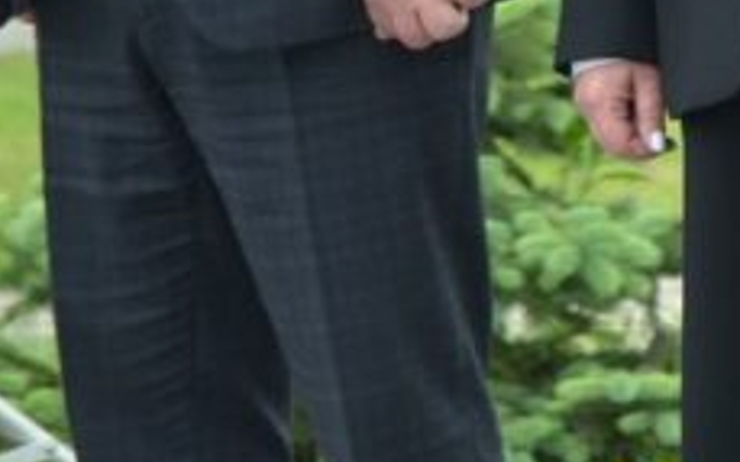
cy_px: -546
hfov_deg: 3.1
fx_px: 13751
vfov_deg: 1.9
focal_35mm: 682
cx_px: 1173
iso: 400
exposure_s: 1/500
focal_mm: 100
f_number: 5.6
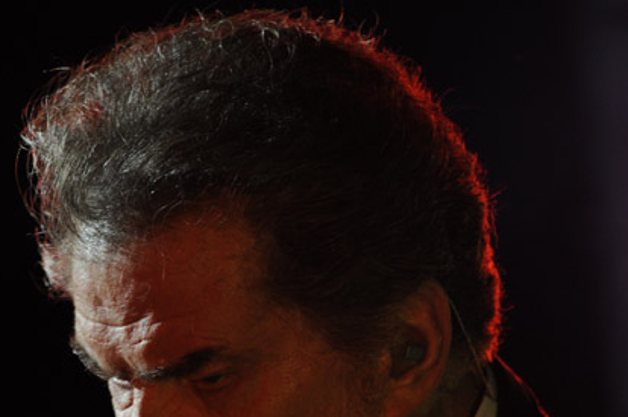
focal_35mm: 805
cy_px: 349
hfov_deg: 2.6
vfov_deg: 1.7
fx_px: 14026
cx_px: 235
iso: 1250
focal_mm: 340
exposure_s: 1/125
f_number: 6.3
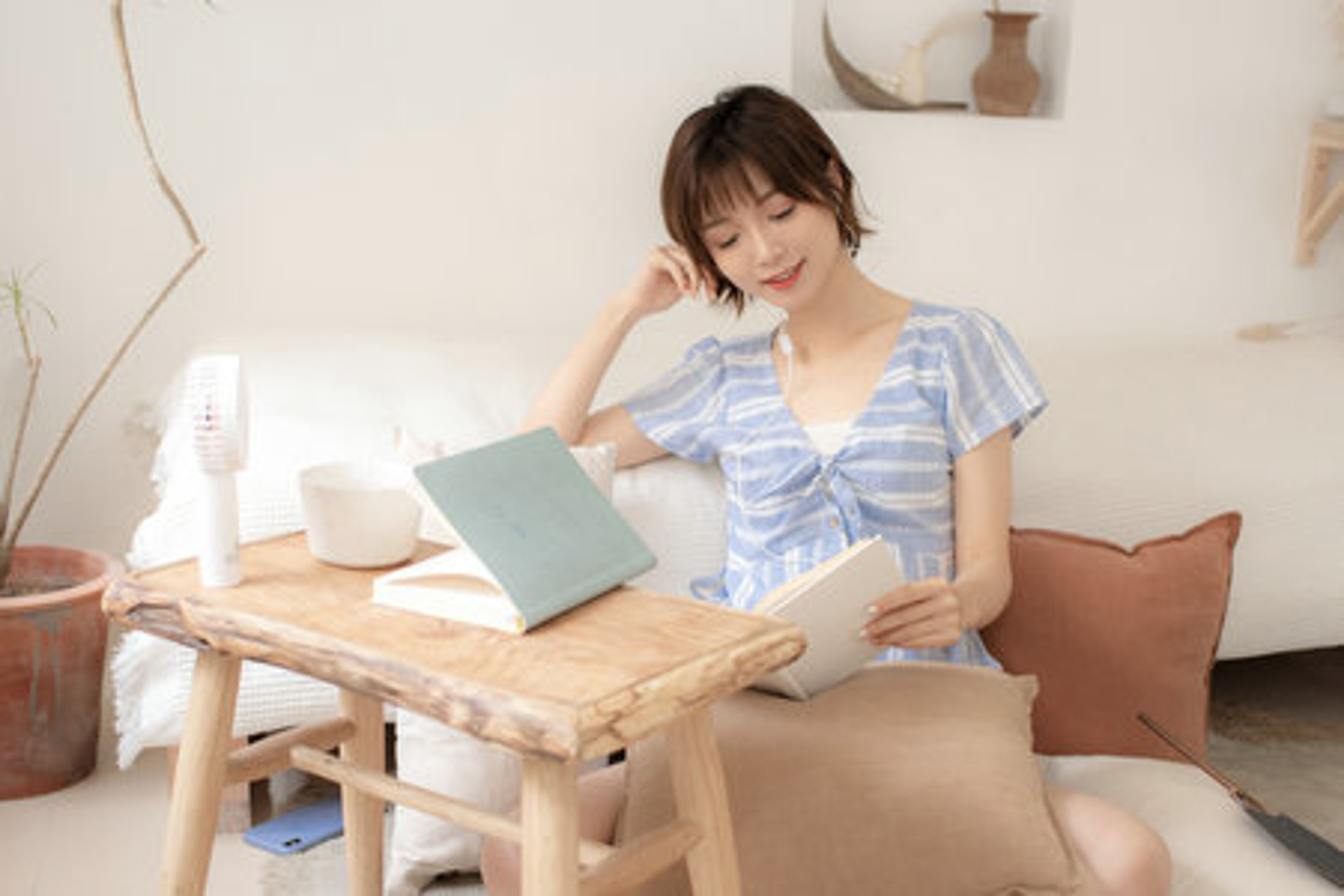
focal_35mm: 35
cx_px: 672
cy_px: 448
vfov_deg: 37.9
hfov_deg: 54.4
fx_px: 1307
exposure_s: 1/80
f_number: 2.5
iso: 1250
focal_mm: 35
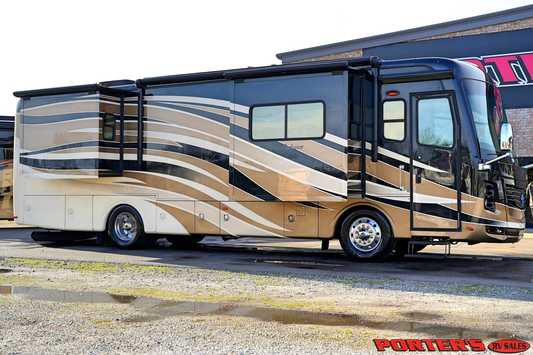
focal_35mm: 50
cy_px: 178
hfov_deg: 39.6
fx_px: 740
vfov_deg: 27.0
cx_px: 266
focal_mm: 50
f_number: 3.5
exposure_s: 1/640
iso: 100
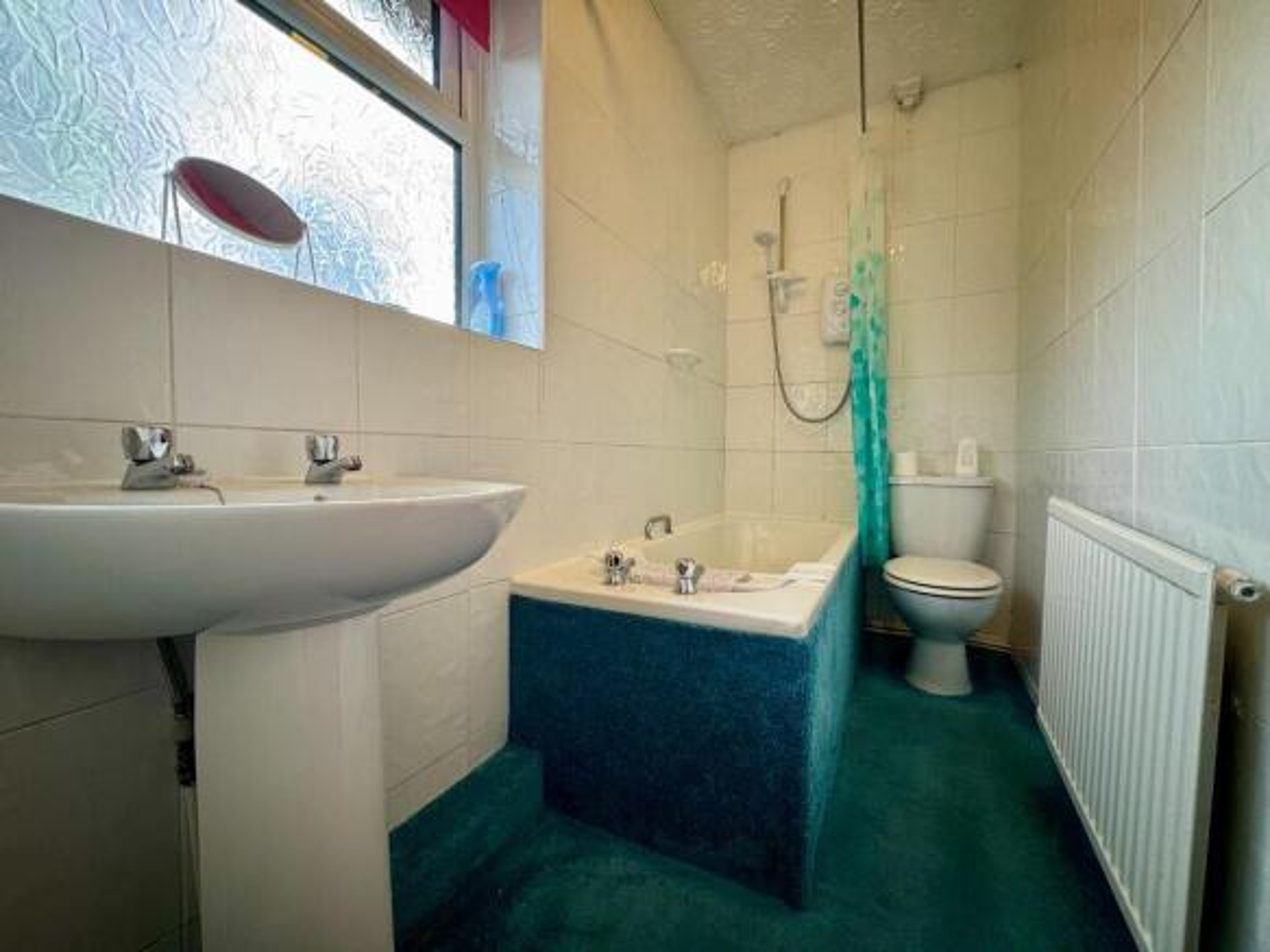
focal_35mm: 14
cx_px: 635
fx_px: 514
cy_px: 476
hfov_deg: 102.1
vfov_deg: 85.7
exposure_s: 1/100
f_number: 2.2
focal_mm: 2.22
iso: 100
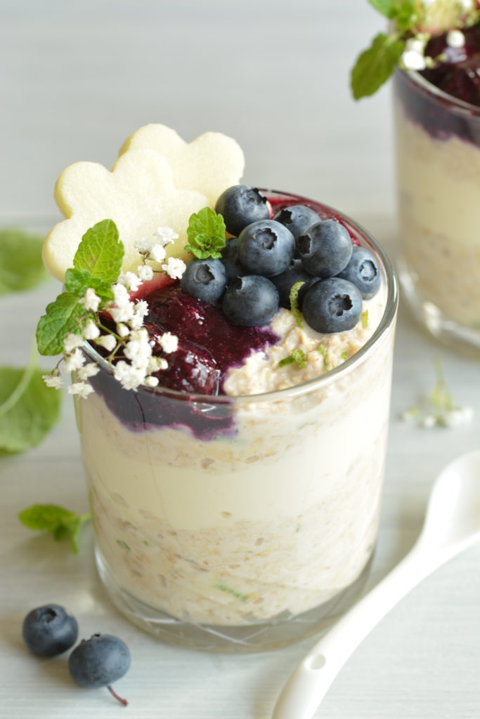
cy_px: 360
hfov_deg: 8.7
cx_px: 240
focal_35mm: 158
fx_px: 3149
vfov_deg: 13.0
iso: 200
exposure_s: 1/20
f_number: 8
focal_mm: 105
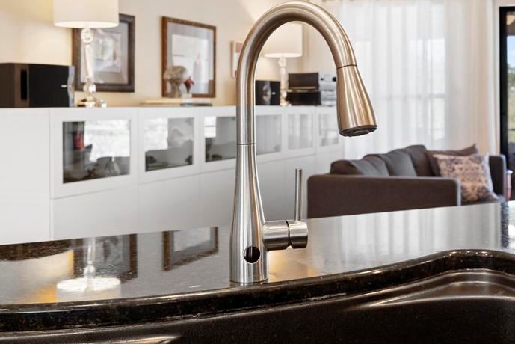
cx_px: 360
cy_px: 108
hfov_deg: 37.6
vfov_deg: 25.8
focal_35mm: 52
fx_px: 744
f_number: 8
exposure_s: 1/6
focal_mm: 35
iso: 800
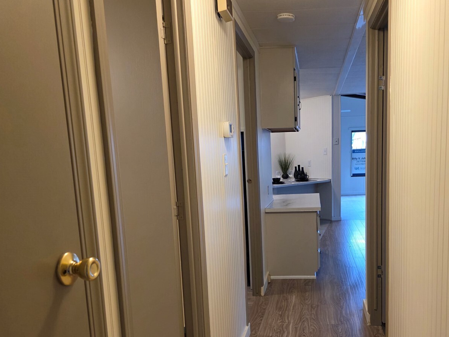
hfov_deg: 57.6
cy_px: 220
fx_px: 402
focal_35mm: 31
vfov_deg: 44.9
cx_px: 283
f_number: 1.7
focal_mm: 6.3
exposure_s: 1/120
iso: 400
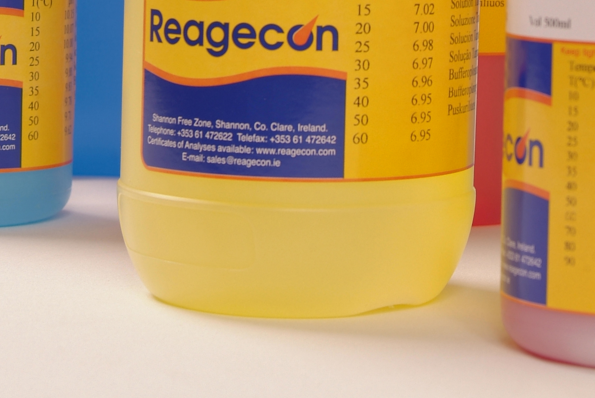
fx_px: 2598
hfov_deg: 13.0
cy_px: 16
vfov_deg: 8.7
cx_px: 531
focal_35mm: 157
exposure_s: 1/125
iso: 100
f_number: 8
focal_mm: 45
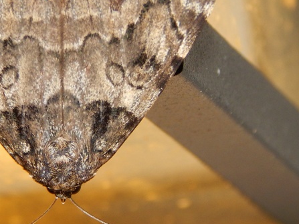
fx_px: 1779
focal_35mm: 206
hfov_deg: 9.6
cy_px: 85
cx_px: 64
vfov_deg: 7.2
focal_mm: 20.5
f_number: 9.2
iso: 200
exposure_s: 1/30
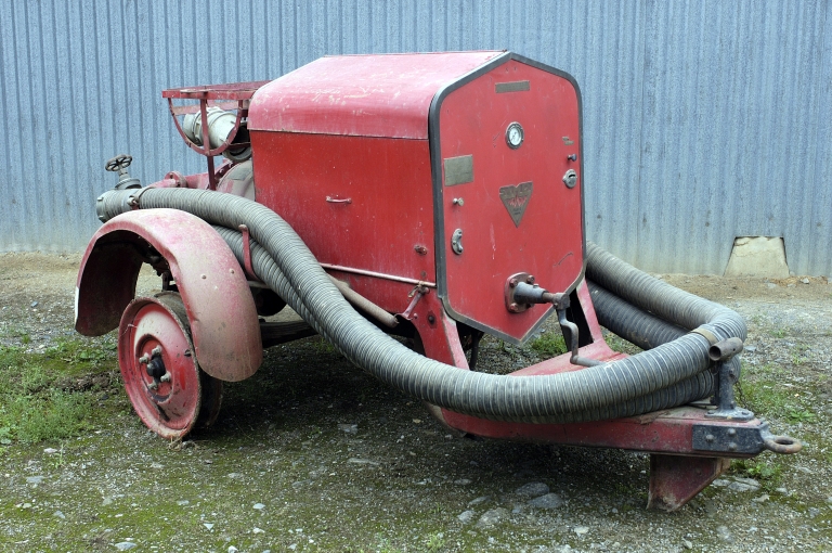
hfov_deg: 37.9
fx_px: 1212
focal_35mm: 52
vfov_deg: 25.7
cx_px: 416
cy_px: 276
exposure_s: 1/125
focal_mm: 35
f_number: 5.6
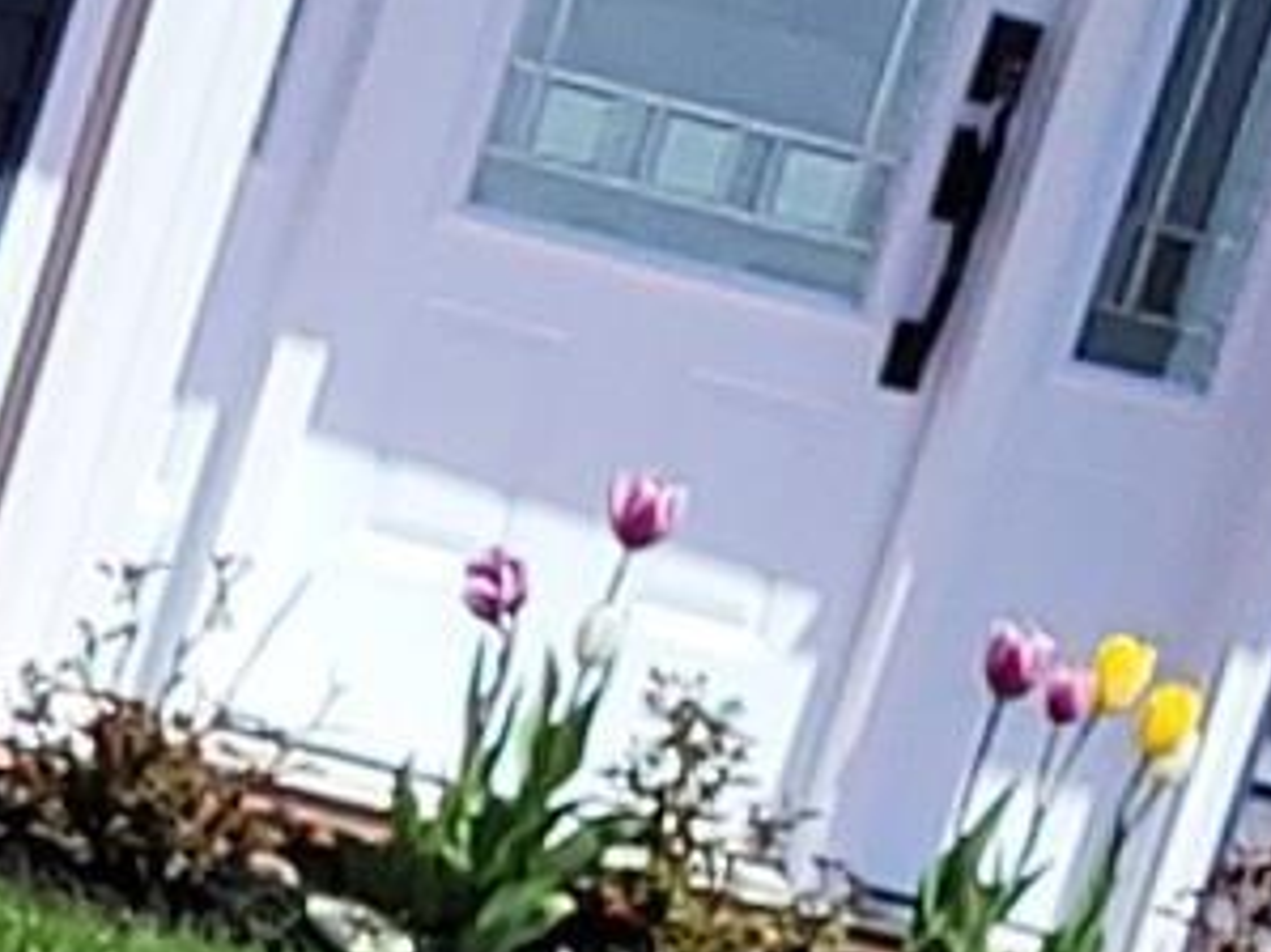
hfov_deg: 14.9
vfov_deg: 11.0
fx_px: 4845
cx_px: 610
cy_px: -142
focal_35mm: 132
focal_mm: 5.4
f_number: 1.8
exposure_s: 1/3333
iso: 40
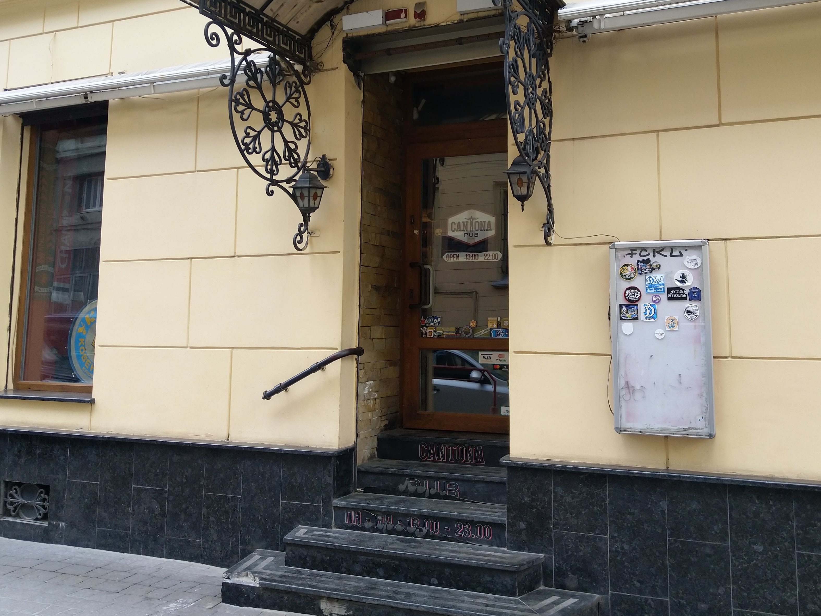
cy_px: 231
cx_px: 450
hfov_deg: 56.7
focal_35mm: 32
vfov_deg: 43.8
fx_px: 759
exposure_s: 1/336
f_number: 1.75
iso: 100
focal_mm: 4.28
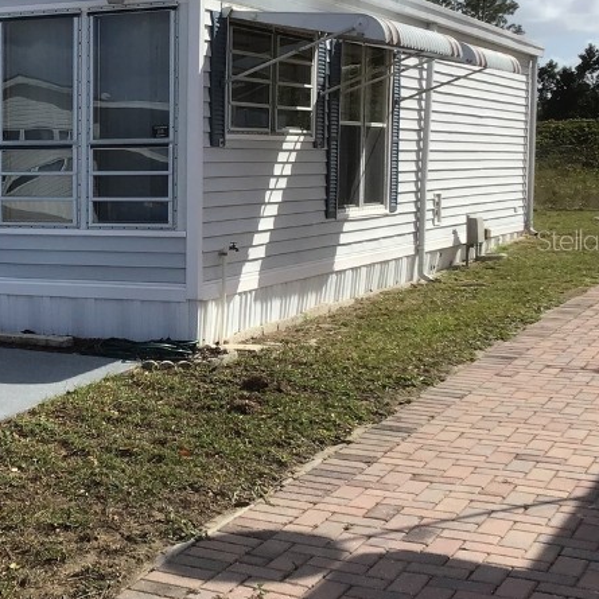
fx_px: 1233
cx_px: -26
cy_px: 240
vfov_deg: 27.2
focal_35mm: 63
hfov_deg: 25.7
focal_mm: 3.3
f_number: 2.4
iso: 25
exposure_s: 1/1852
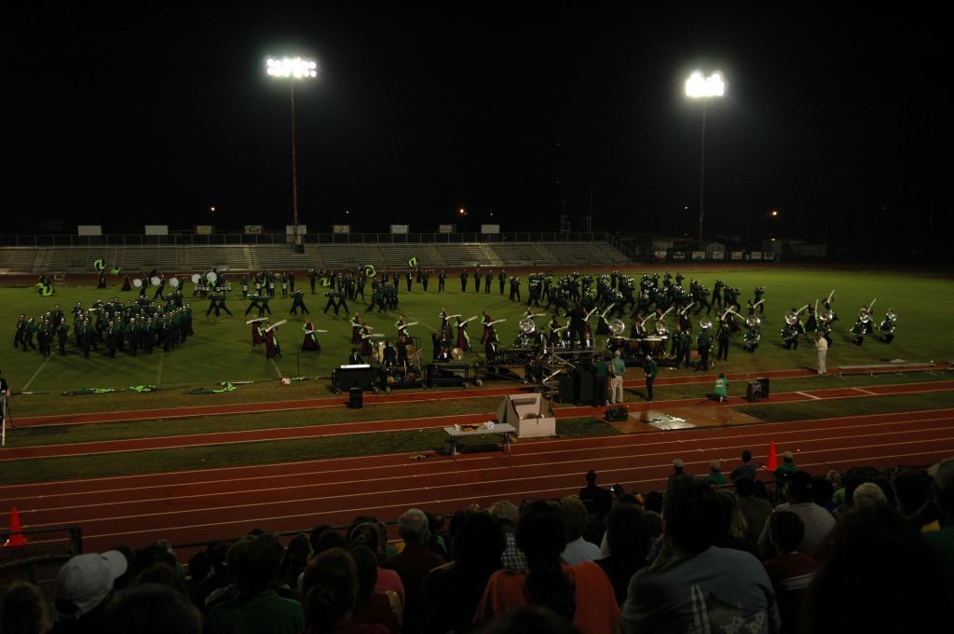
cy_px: 317
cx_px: 477
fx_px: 873
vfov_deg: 39.9
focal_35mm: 33
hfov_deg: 57.3
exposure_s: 1/60
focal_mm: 22
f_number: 2.8
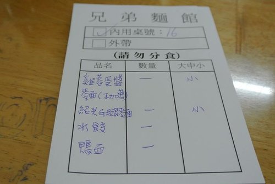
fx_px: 336
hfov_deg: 44.5
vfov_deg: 30.6
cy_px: 92
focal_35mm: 44
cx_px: 138
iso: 1000
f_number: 4.2
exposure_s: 1/125
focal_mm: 16.3
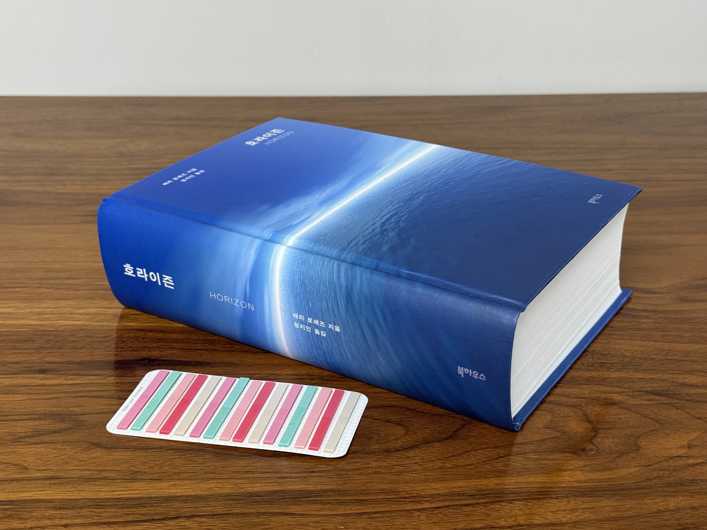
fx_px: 980
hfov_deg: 39.7
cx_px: 354
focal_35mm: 48
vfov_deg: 30.3
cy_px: 265
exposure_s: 1/40
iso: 200
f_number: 1.78
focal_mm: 6.76
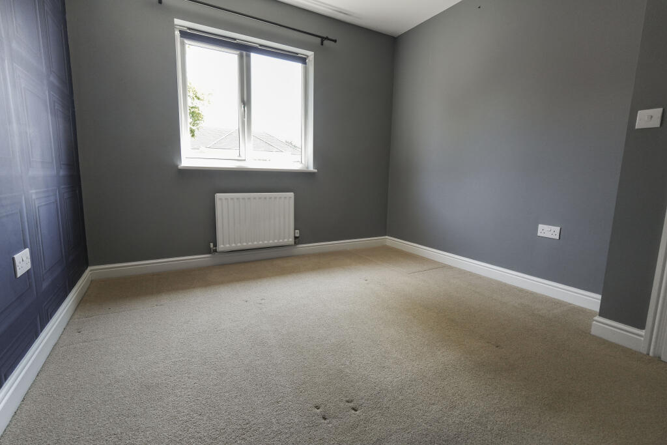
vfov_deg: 69.7
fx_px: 320
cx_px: 334
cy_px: 222
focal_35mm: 17
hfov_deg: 92.4
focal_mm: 11.5
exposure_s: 1/160
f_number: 4
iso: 500
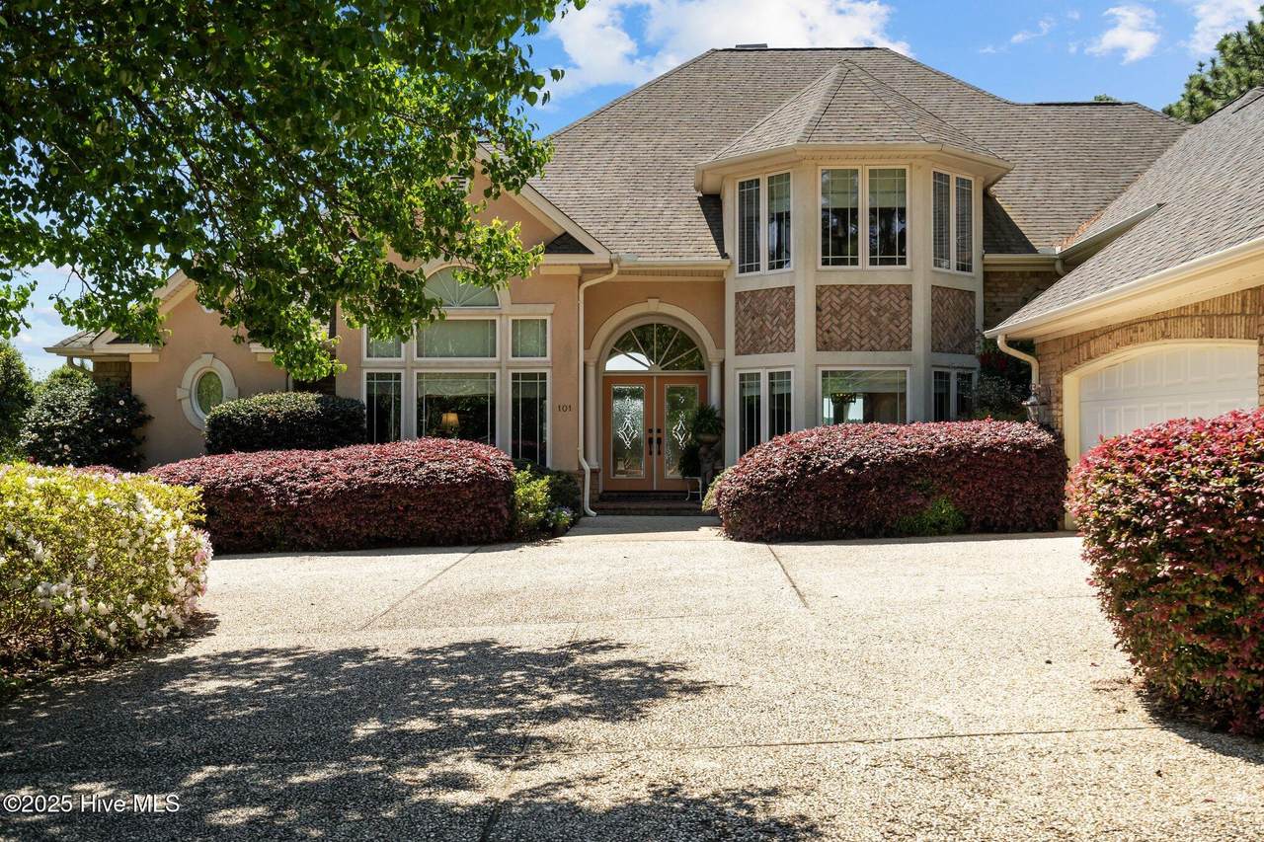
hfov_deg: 54.4
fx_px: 1229
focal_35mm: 35
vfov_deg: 37.8
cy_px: 421
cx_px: 632
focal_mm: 35
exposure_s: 1/640
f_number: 8
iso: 400
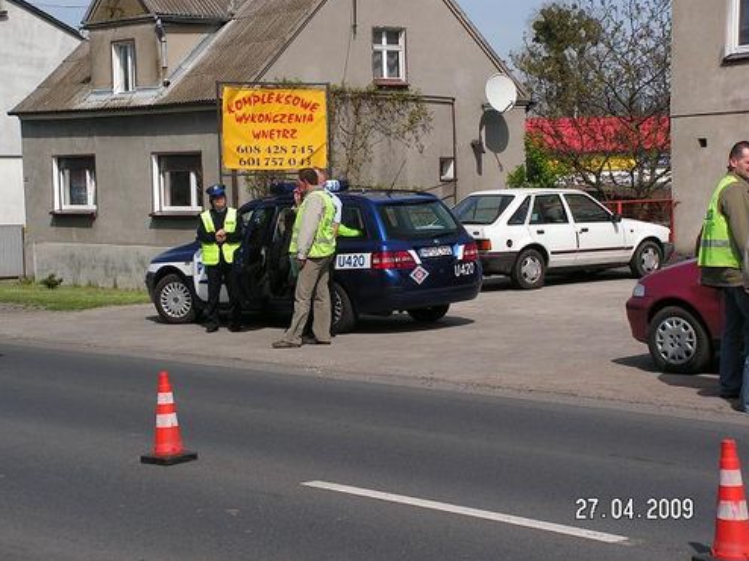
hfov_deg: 24.1
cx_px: 378
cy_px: 280
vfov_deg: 18.2
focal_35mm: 81
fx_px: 1752
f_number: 4.8
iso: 64
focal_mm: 13.4
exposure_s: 1/640
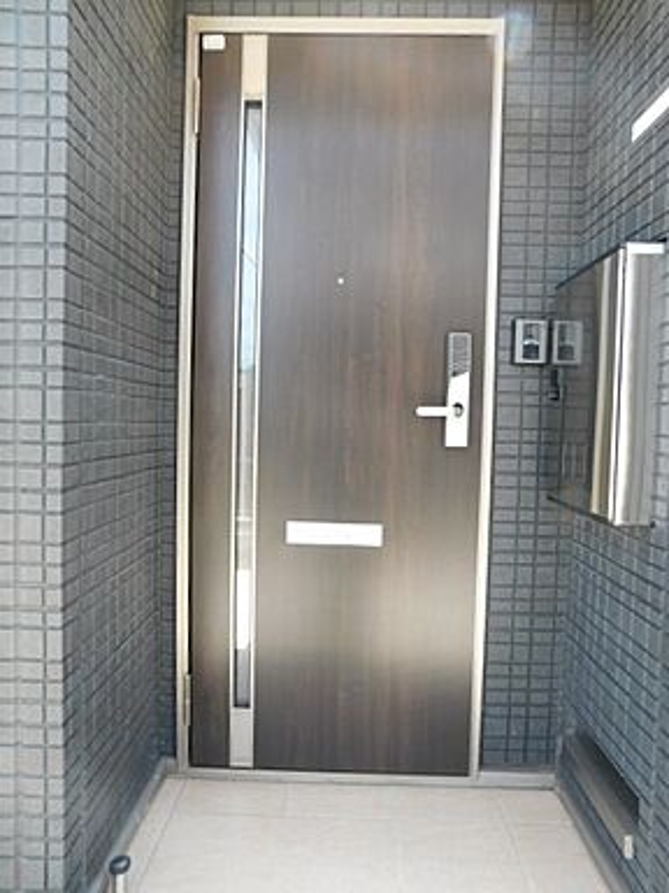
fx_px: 593
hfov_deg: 58.9
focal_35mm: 23
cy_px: 446
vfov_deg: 73.9
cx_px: 334
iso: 125
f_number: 3
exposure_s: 1/160
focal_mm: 4
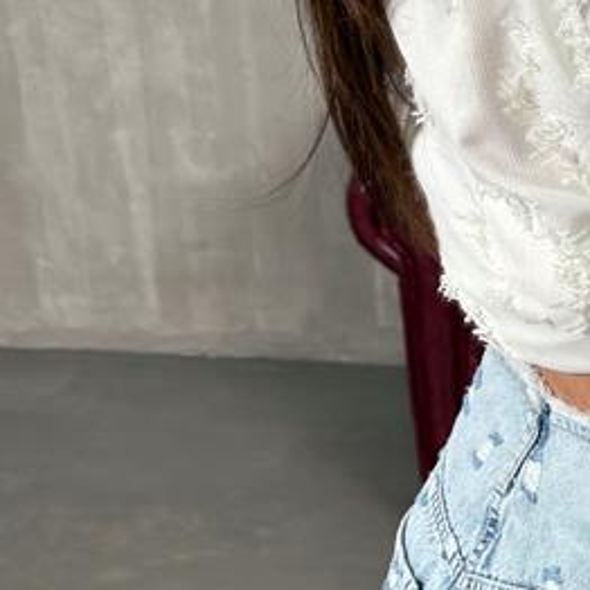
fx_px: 1466
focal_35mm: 76
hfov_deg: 21.5
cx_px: 668
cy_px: 626
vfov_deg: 21.7
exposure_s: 1/121
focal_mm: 6.76
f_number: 1.78
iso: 160
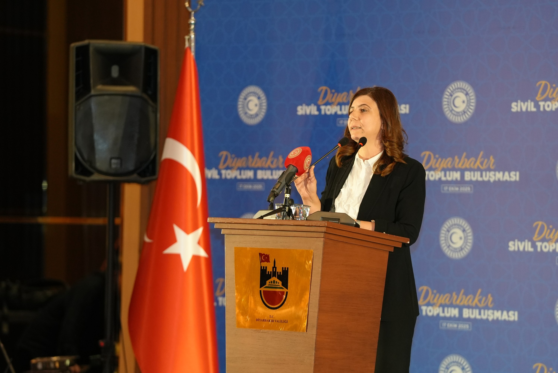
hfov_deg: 10.3
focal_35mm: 200
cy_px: 186
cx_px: 279
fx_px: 3102
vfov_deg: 6.9
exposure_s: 1/250
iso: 4000
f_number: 4
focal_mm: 200
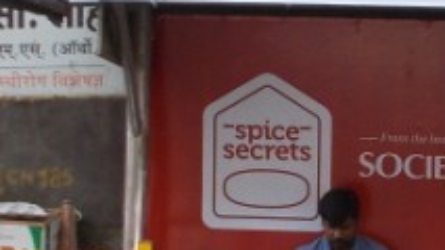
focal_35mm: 178
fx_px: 2101
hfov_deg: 11.9
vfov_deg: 6.8
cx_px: 501
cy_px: 121
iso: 80
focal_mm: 6
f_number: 3.6
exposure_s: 1/100
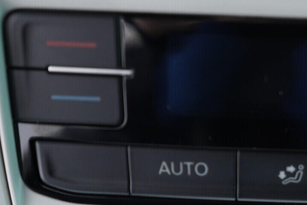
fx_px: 614
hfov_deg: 26.9
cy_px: 162
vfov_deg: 18.8
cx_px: 290
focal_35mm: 72
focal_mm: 24
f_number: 2.8
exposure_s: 1/40
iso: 500
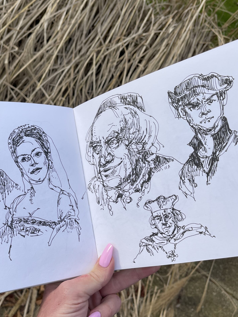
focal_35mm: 34
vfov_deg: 53.8
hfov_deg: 41.4
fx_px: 312
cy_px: 181
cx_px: 83
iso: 32
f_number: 1.6
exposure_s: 1/2786
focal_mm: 5.1
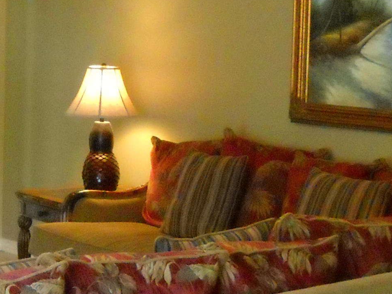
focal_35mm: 114
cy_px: 37
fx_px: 1291
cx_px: 177
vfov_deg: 12.9
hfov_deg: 17.3
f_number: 3.1
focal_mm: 6.72
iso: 800
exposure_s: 1/61
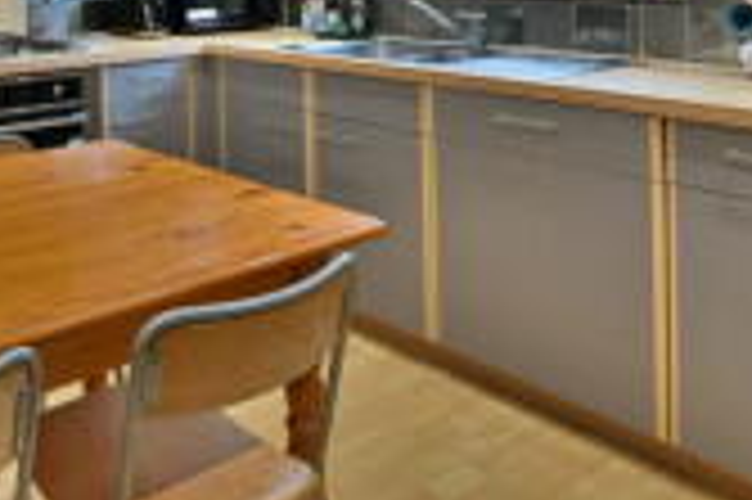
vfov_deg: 30.2
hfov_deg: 45.2
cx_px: 117
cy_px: -38
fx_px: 835
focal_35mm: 40
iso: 125
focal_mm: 14
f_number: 11
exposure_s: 1/1.6
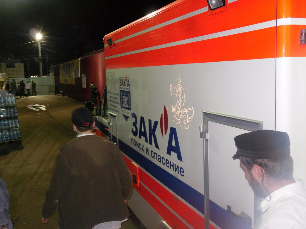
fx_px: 309
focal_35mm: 35
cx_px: 153
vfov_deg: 40.7
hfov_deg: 52.6
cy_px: 114
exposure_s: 1/45
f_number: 3.5
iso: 200
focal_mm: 6.3
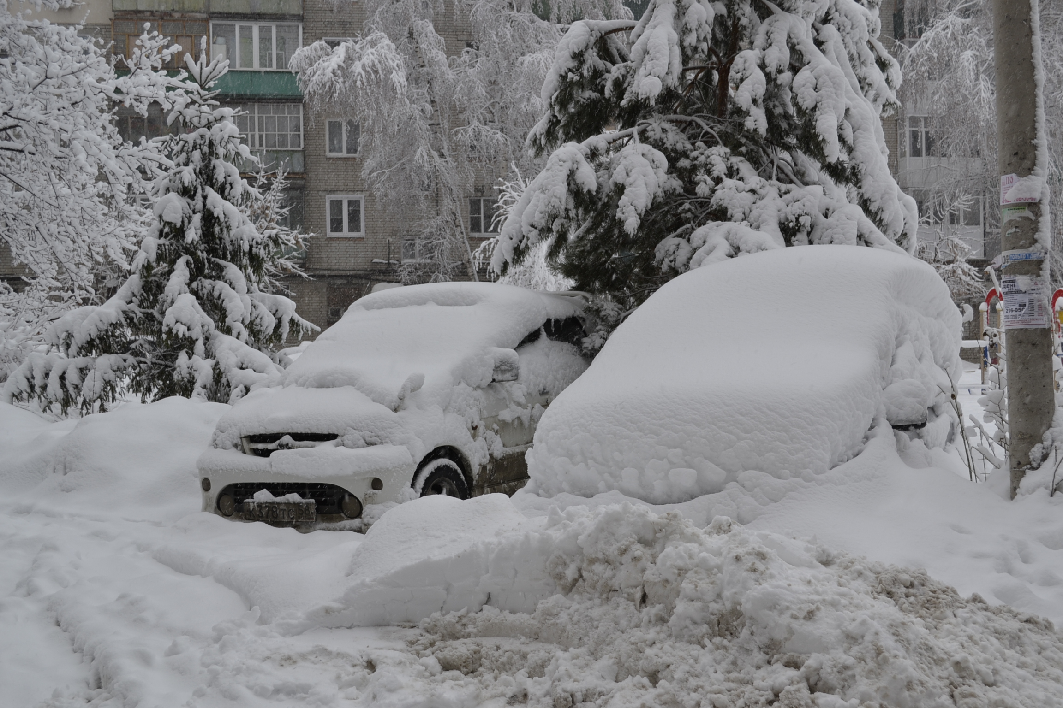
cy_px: 354
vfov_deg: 31.9
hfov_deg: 46.4
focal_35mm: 42
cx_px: 532
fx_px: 1240
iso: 125
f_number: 5.6
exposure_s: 1/125
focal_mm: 28
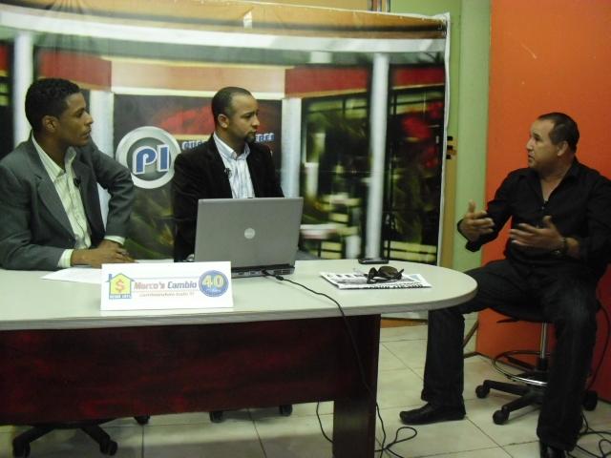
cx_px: 306
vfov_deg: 39.7
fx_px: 635
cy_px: 229
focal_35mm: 36
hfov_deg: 51.4
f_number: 3.1
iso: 400
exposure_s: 1/60
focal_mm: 6.3
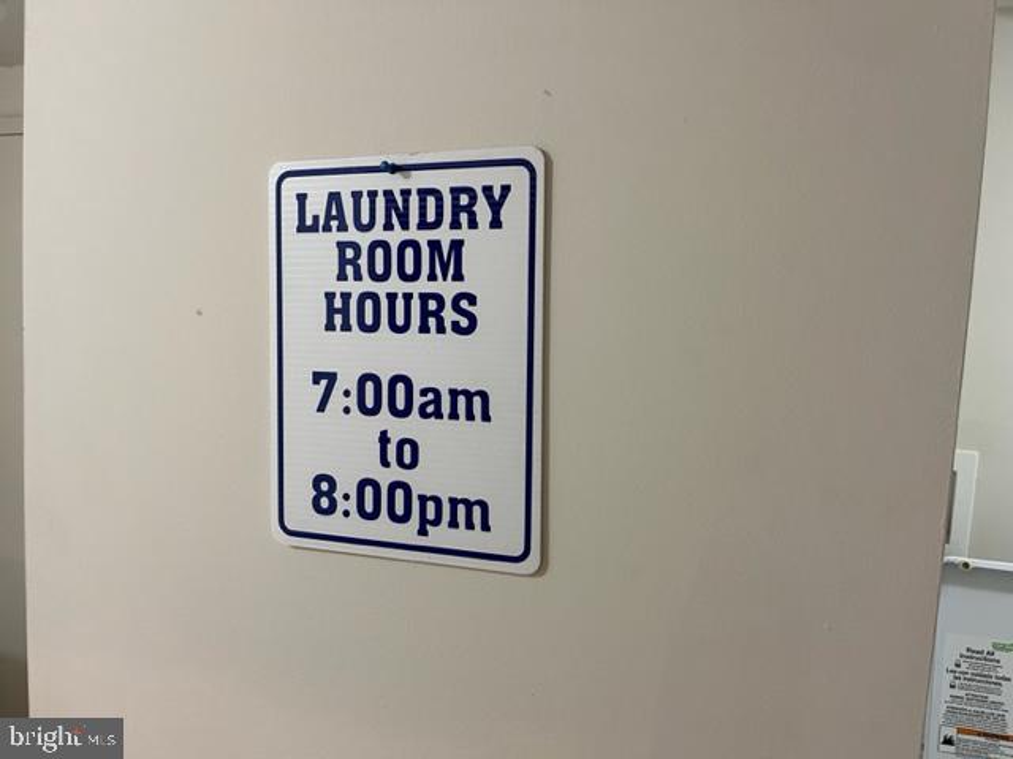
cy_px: 380
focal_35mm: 26
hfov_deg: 67.3
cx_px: 506
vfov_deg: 53.1
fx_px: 761
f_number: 1.6
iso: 160
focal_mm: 5.1
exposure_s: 1/60
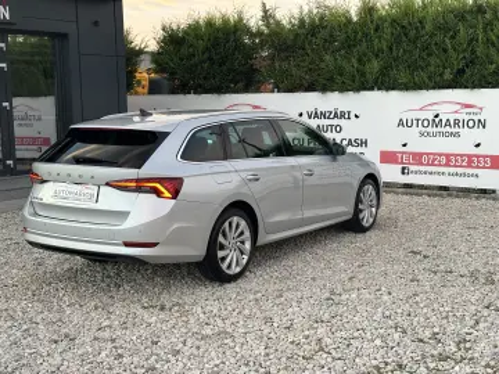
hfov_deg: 39.7
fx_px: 692
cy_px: 187
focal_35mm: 48
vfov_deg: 30.3
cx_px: 250
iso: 80
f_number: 1.78
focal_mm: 6.86
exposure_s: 1/109
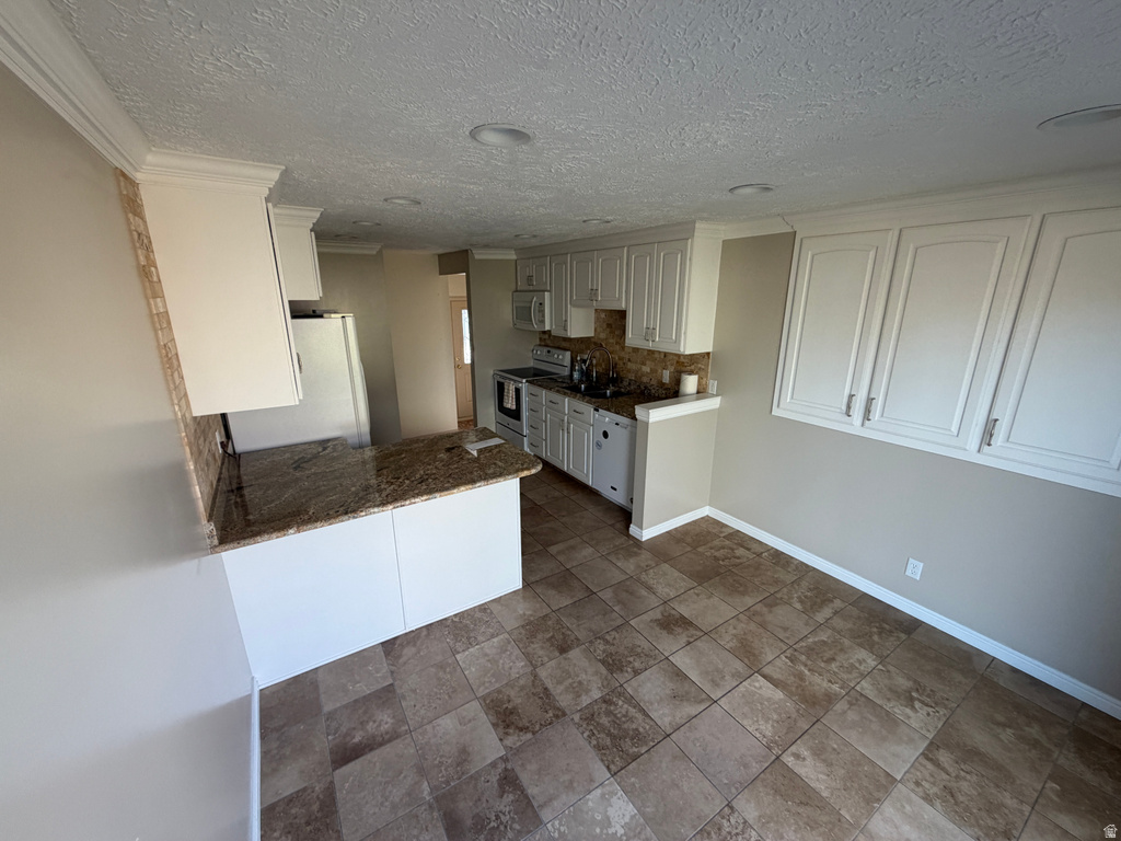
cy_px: 420
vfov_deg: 85.7
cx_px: 560
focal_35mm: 14
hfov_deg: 102.1
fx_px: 453
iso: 200
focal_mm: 2.22
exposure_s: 1/121
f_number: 2.2
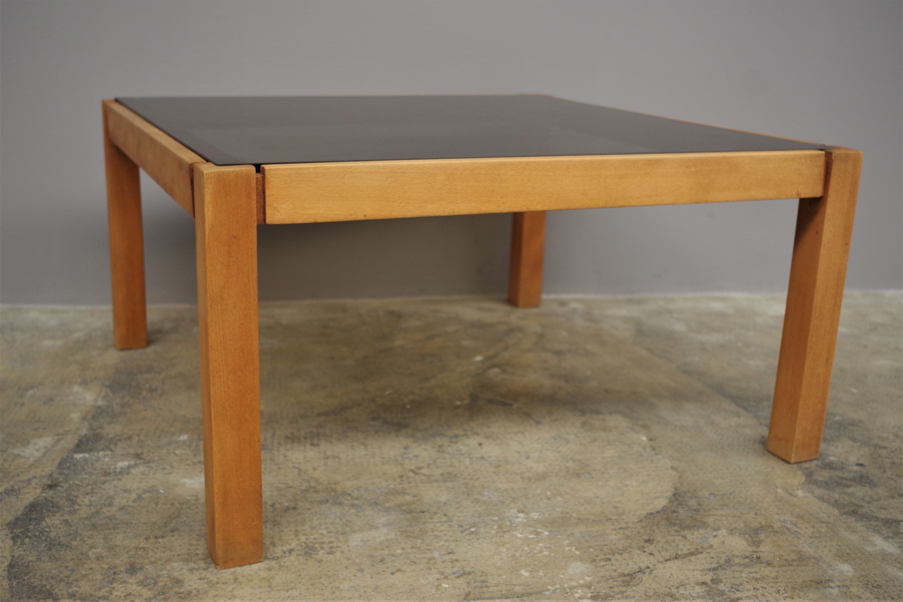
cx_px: 452
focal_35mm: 36
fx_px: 903
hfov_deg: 53.1
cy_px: 301
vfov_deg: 36.9
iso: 400
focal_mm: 24.38
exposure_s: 1/60
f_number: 4
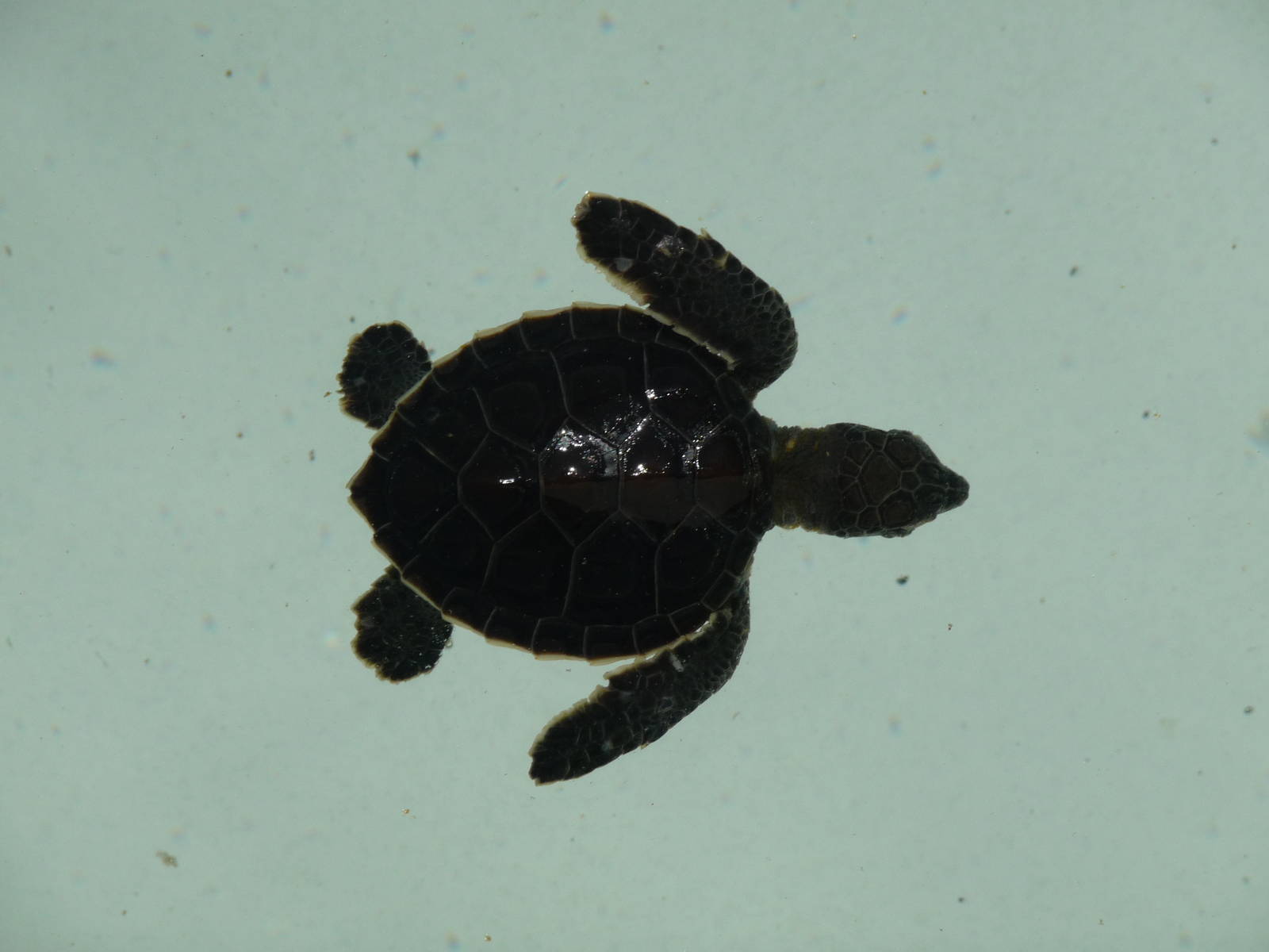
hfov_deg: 10.5
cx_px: 634
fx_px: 6929
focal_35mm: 189
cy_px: 476
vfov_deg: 7.9
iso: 100
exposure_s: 1/500
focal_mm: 32.3
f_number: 11
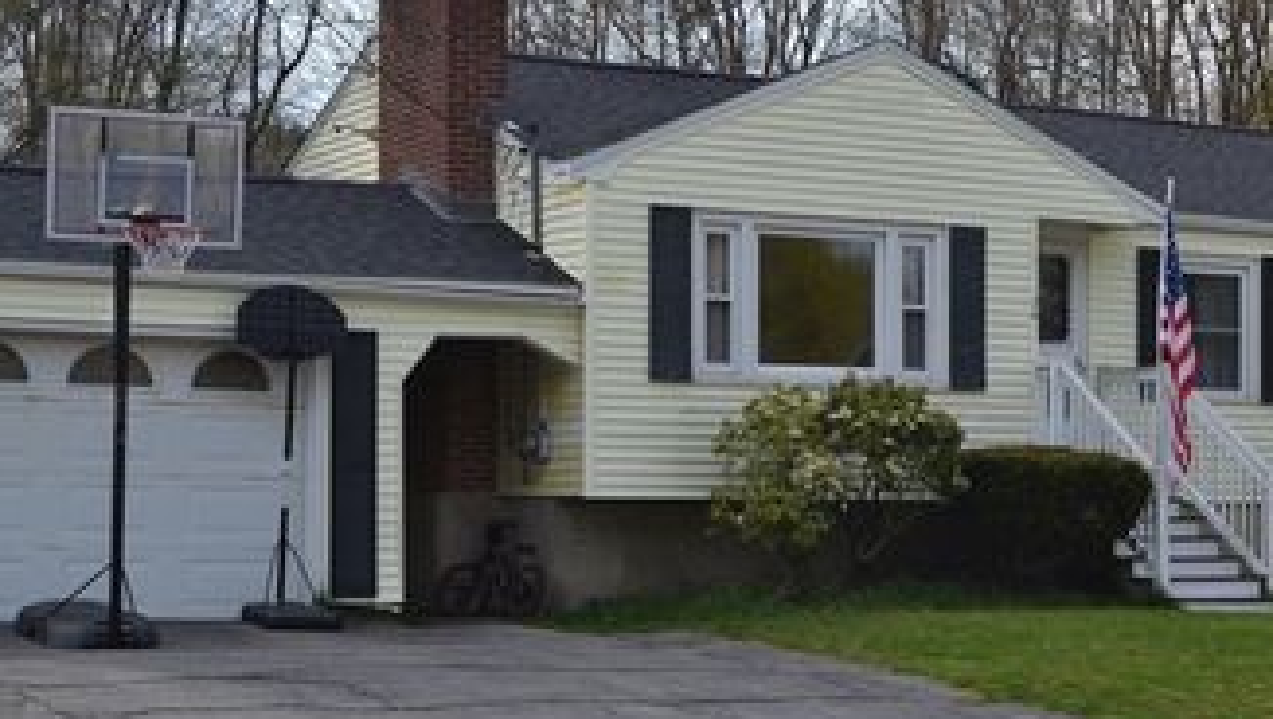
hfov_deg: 27.5
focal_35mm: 77
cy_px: 424
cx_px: 687
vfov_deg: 15.7
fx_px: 2601
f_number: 6.3
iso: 100
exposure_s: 1/160
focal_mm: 32
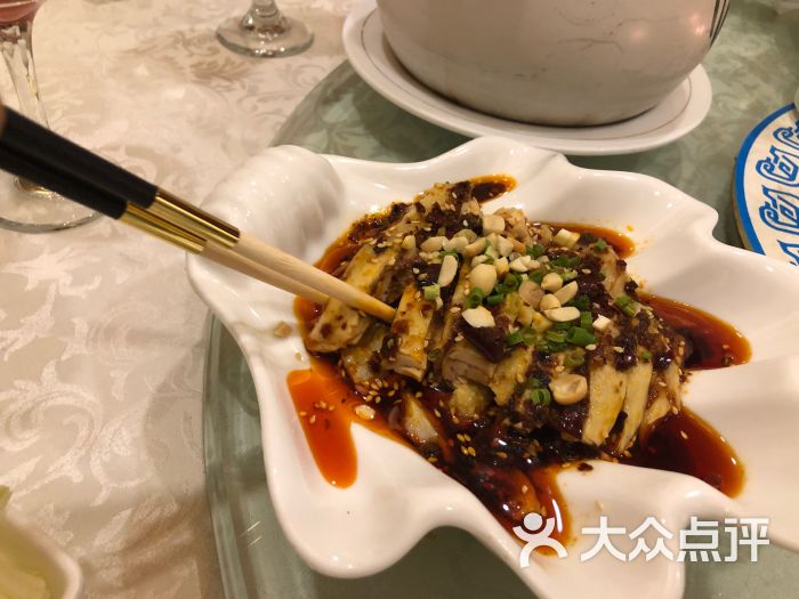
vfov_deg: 49.7
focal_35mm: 28
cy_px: 300
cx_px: 400
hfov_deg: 63.4
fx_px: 646
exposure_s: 1/17
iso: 80
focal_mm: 3.99
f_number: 1.8
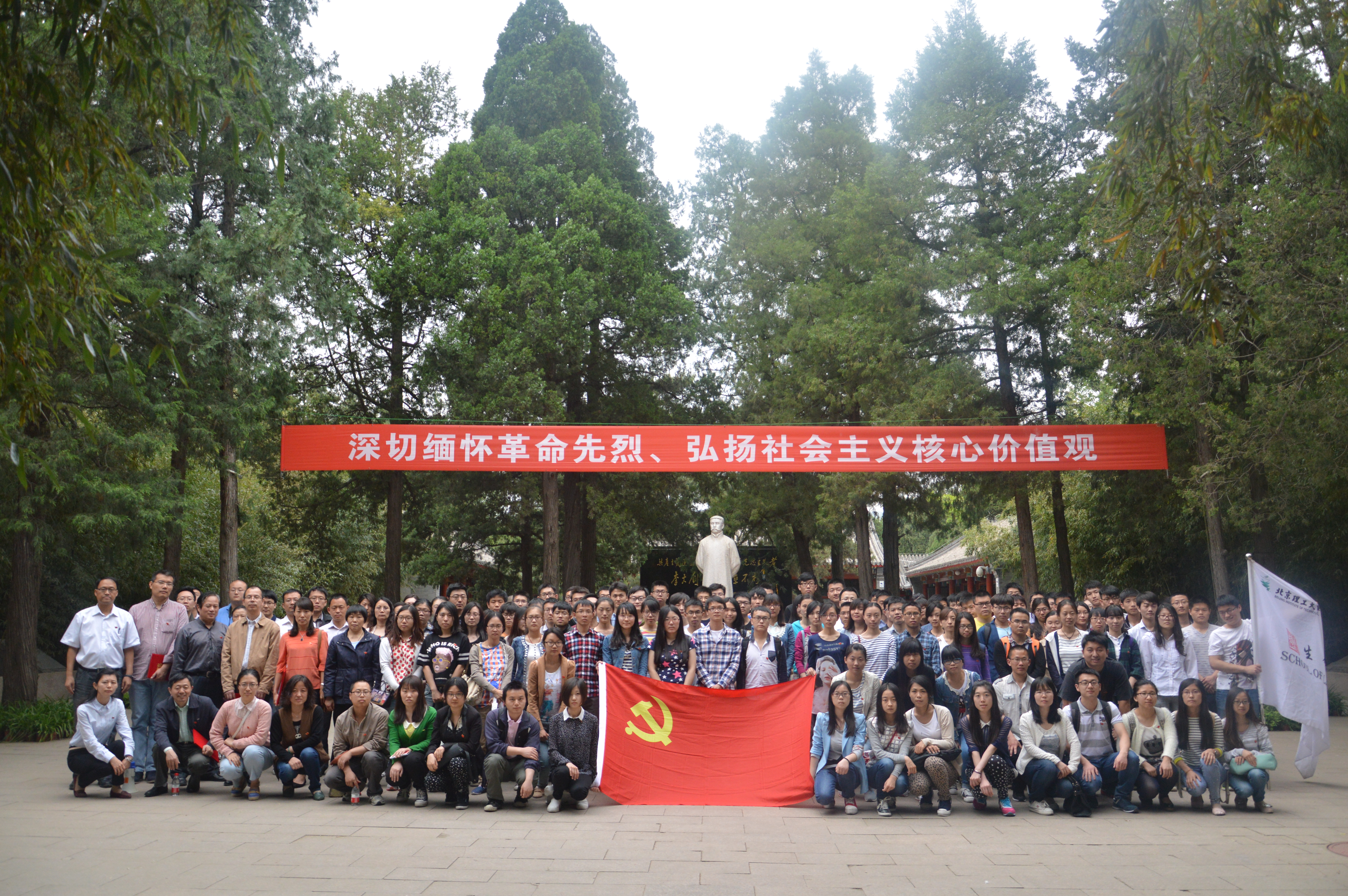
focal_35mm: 27
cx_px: 674
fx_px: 1010
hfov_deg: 67.4
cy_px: 448
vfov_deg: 47.8
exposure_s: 1/800
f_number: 4
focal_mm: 18
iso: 400
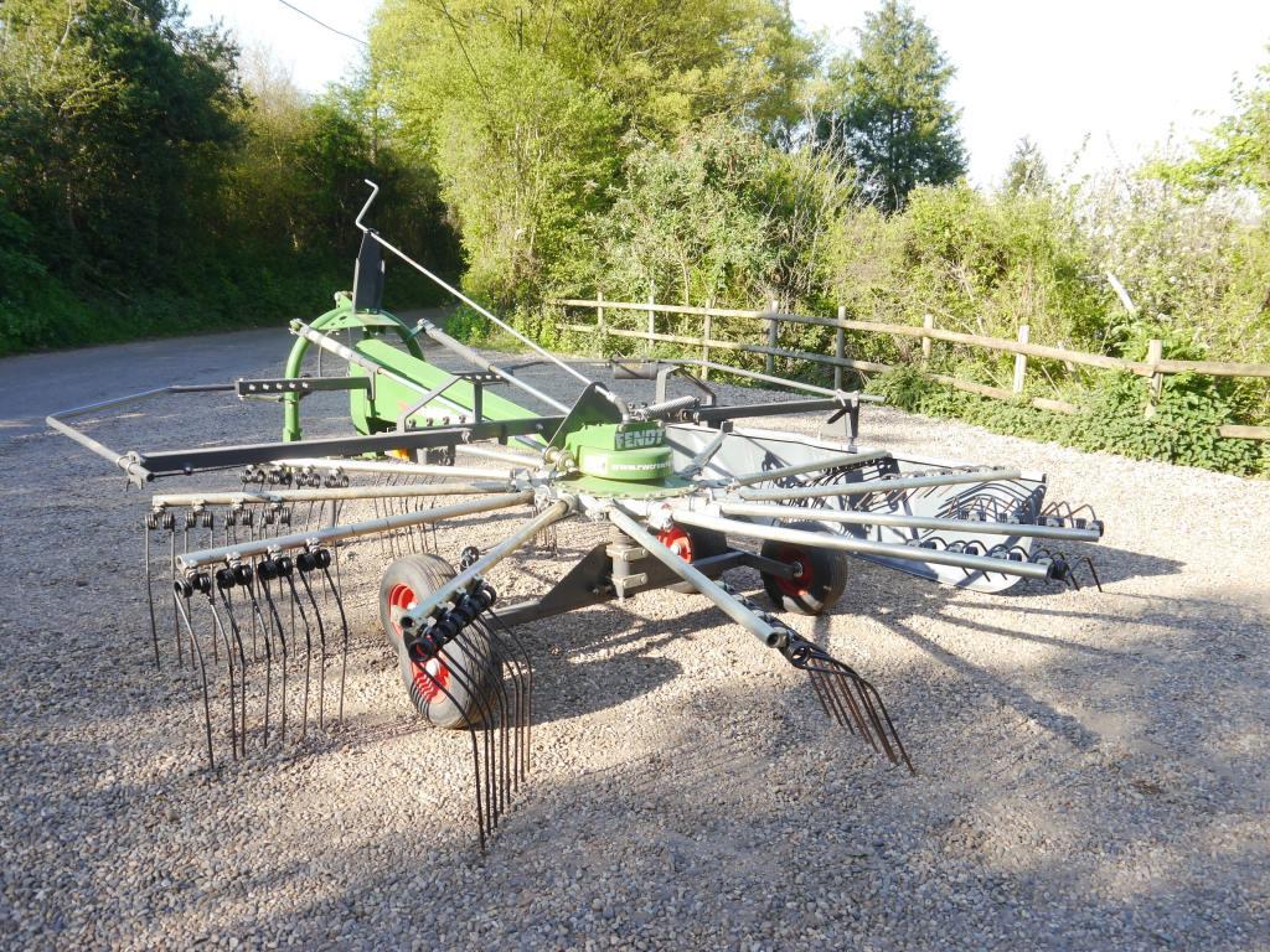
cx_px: 635
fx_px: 1101
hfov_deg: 60.0
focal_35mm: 30
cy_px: 476
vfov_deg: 46.8
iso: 160
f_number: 5
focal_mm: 15
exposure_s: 1/200
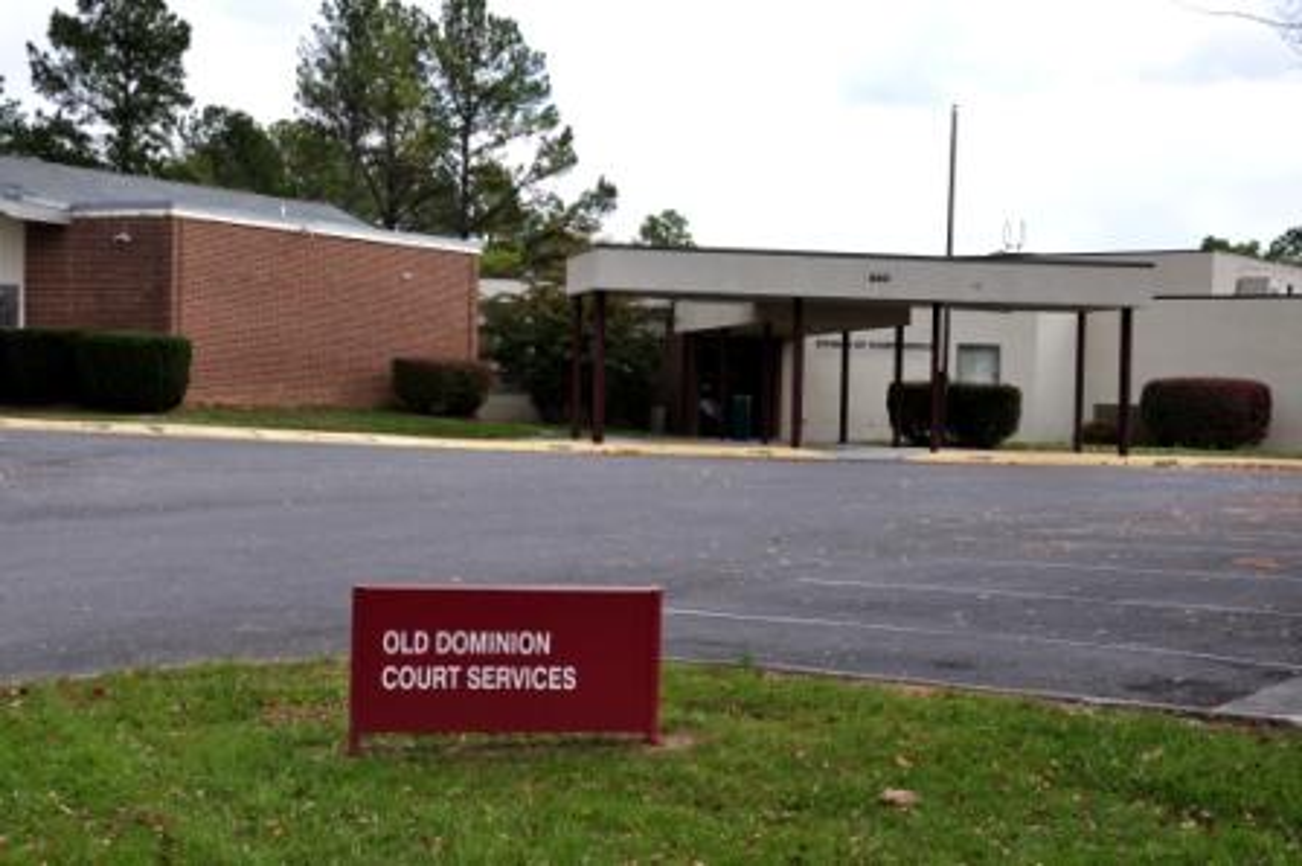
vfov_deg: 22.6
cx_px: 651
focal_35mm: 60
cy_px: 433
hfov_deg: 33.4
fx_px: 2168
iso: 200
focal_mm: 40
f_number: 10
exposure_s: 1/200
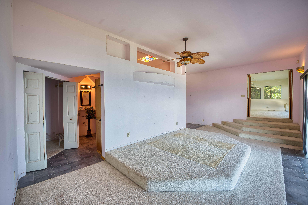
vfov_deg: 78.9
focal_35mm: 15
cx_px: 154
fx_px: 125
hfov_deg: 101.9
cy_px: 102
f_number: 4
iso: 50
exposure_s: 1/40
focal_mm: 14.6
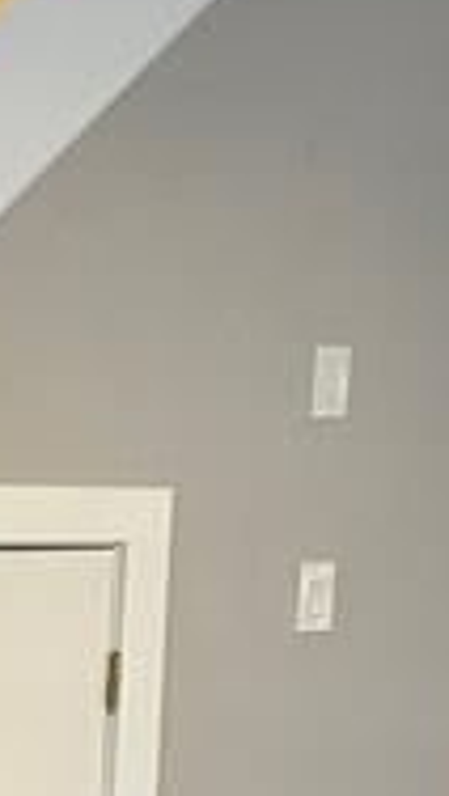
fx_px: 2345
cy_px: 800
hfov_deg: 10.7
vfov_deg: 18.7
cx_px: -123
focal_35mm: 111
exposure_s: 1/60
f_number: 1.78
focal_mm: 6.86
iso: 250
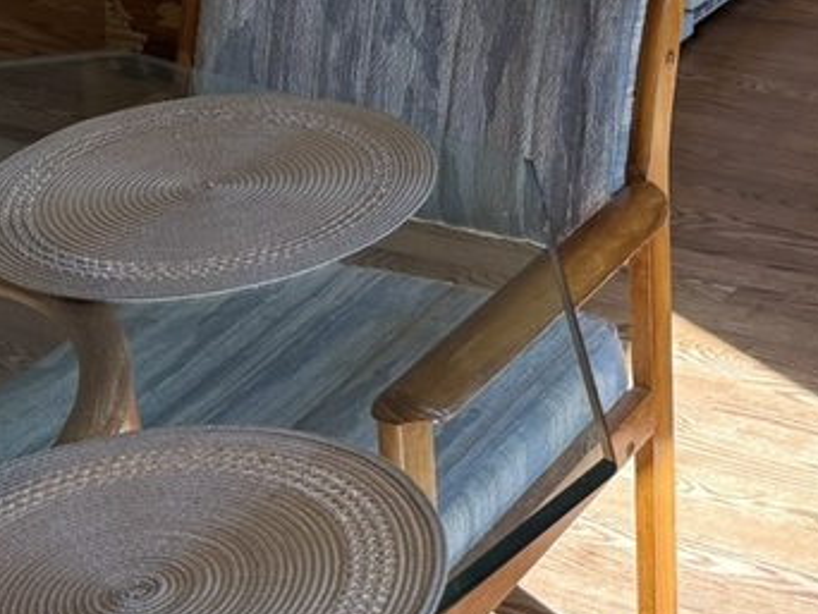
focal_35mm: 101
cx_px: 909
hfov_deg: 18.7
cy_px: -127
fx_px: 2388
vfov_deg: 14.2
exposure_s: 1/243
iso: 100
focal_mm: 6.76
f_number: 1.78
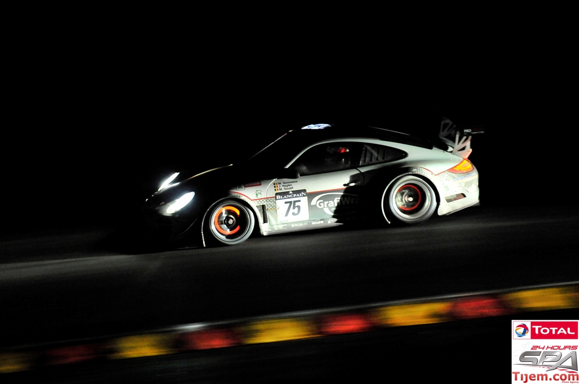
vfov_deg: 6.5
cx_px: 290
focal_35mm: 210
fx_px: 3373
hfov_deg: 9.8
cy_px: 192
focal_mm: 140
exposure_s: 1/80
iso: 3200
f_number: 2.8
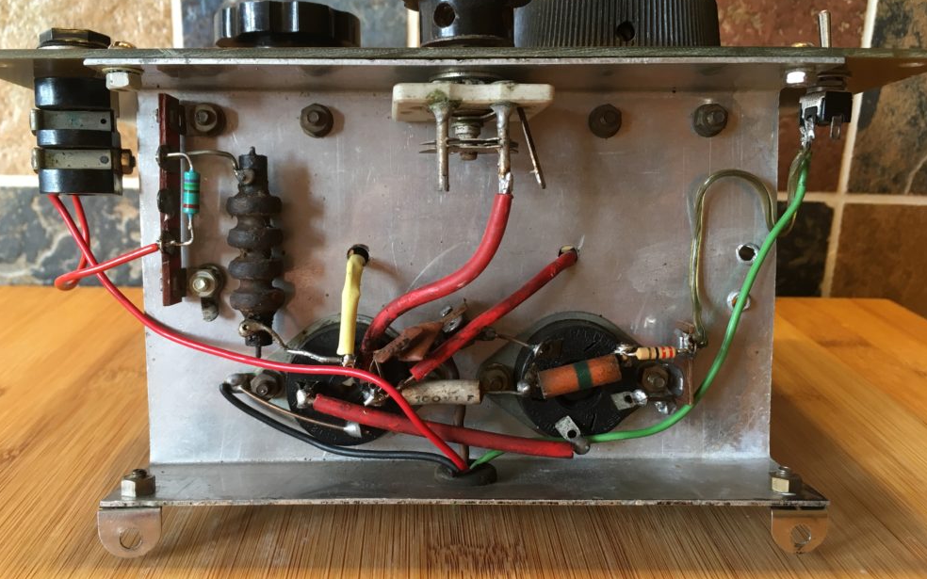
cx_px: 449
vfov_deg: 39.4
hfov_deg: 59.6
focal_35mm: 32
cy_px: 288
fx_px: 808
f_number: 2.2
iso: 100
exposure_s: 1/33
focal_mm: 4.15
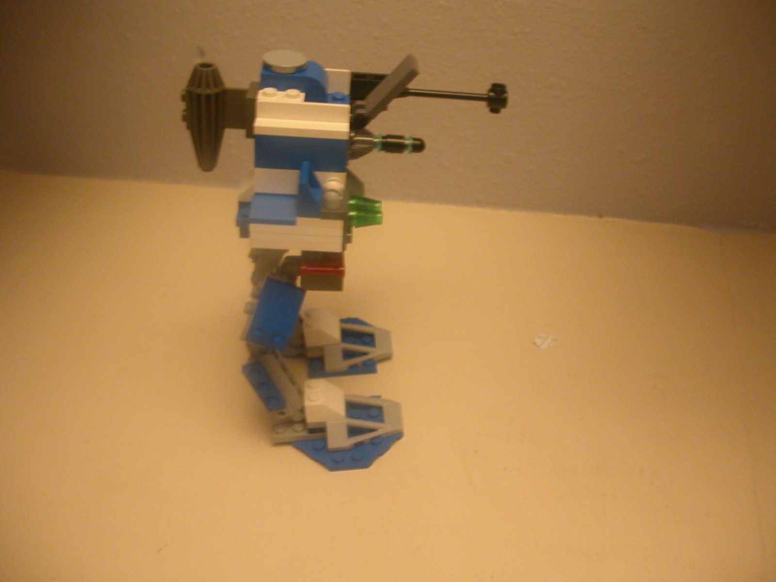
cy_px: 291
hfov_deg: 50.1
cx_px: 388
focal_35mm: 37
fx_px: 829
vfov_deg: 38.7
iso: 164
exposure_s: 1/25.1
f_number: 2.7
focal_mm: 5.6
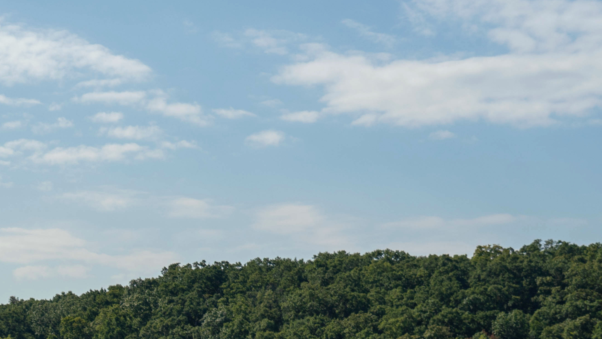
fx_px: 1868
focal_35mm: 117
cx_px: -229
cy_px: 588
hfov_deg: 17.0
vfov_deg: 9.9
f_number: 6.3
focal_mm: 37
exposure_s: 1/1000
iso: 100
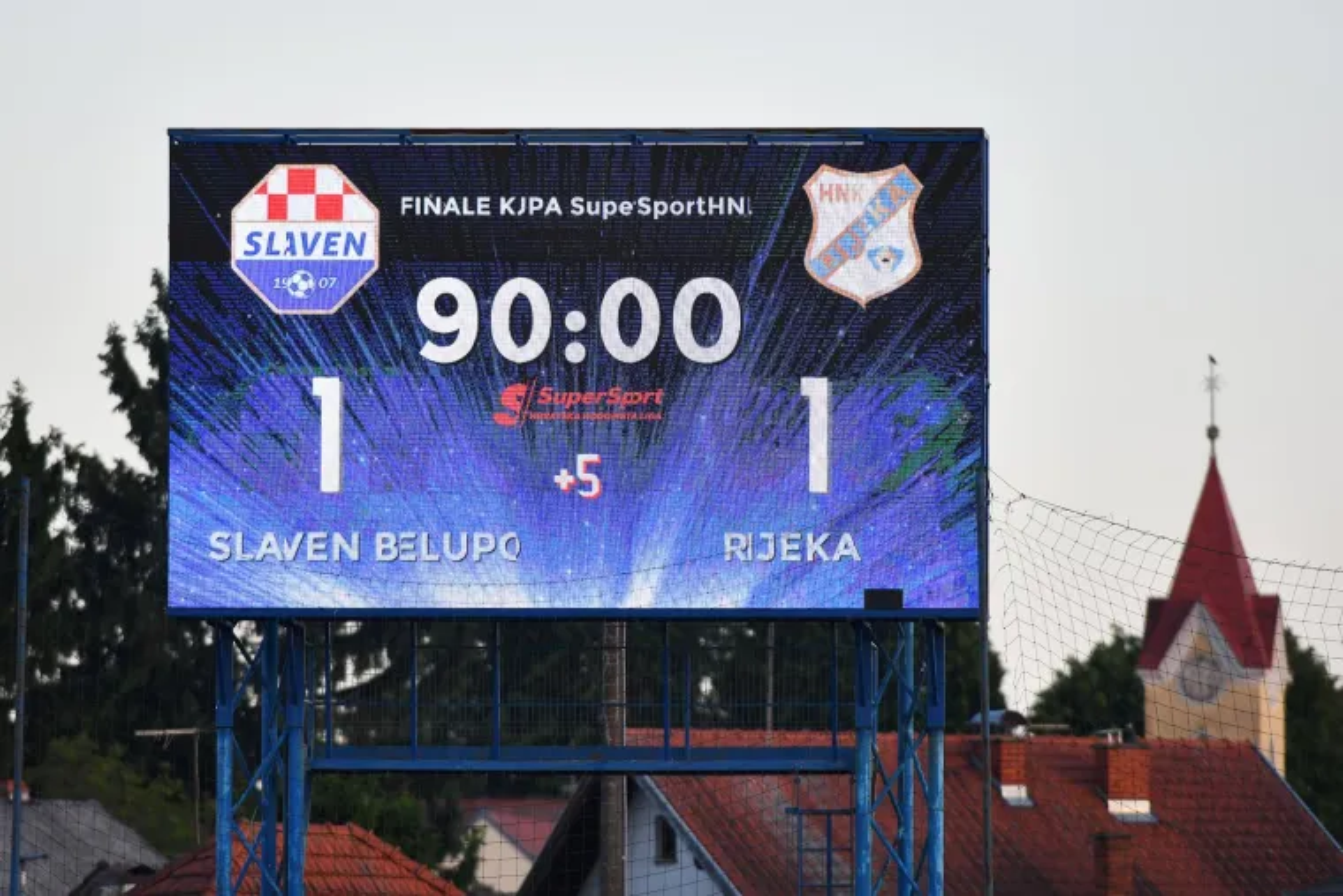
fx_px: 12685
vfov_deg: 4.0
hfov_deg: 6.1
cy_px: 448
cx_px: 672
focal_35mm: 340
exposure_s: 1/1000
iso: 500
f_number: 5
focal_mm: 340
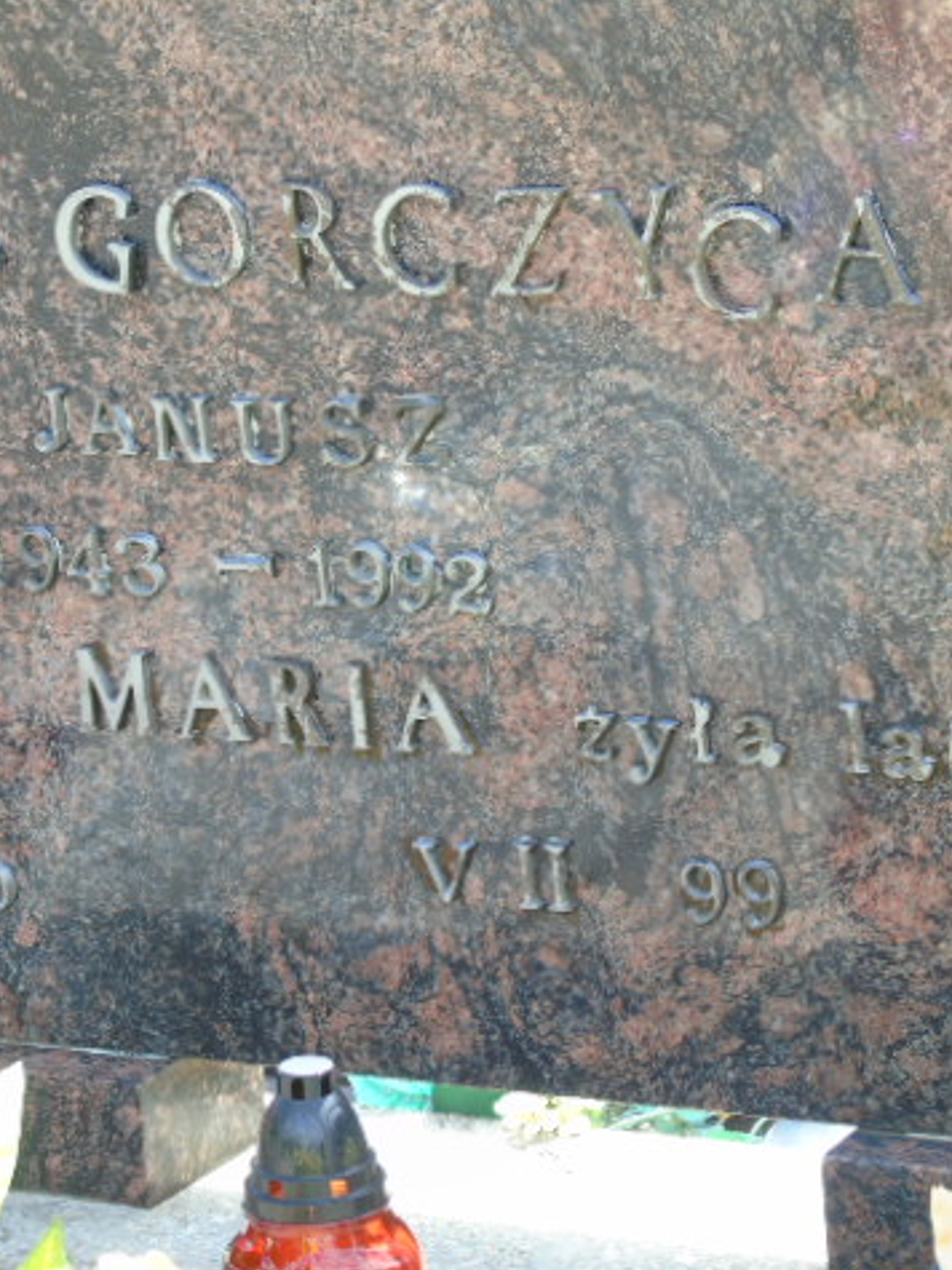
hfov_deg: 8.9
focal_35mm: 167
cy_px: 639
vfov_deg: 11.8
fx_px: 6126
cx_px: 324
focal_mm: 22
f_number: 4.6
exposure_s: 1/80
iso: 80
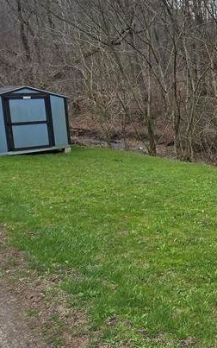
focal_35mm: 35
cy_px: 141
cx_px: 287
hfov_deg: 29.0
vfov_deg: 55.0
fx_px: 331
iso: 40
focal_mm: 2.2
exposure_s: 1/1027
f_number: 1.9
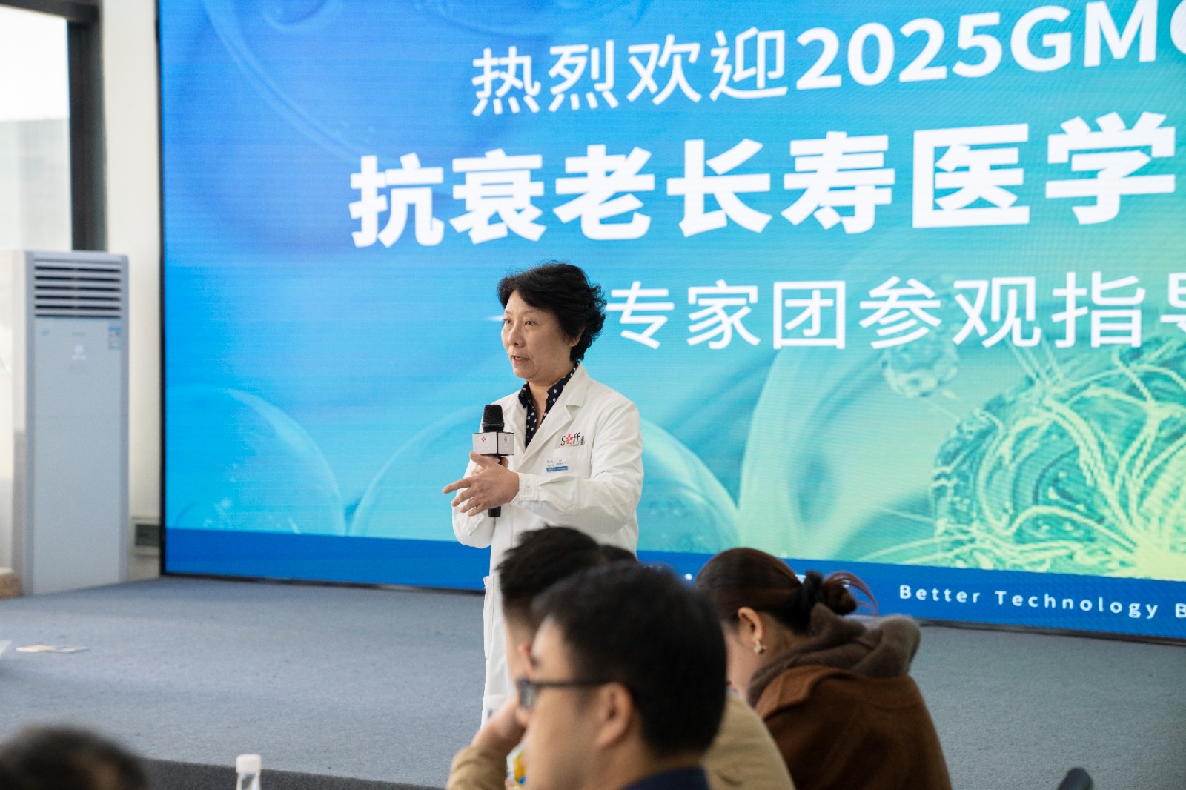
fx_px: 2305
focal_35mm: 70
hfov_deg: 28.8
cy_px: 395
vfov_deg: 19.4
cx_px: 593
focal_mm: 70
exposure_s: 1/200
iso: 800
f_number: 3.5
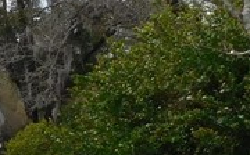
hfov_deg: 12.5
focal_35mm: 139
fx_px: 946
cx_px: -311
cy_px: 125
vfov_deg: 9.4
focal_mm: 4
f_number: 3
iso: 125
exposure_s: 1/1250
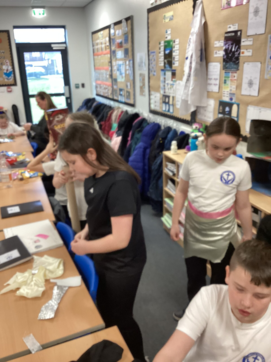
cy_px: 181
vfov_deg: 58.4
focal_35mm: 31
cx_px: 136
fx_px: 324
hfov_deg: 45.4
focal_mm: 3.3
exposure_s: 1/60
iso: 250
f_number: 2.4
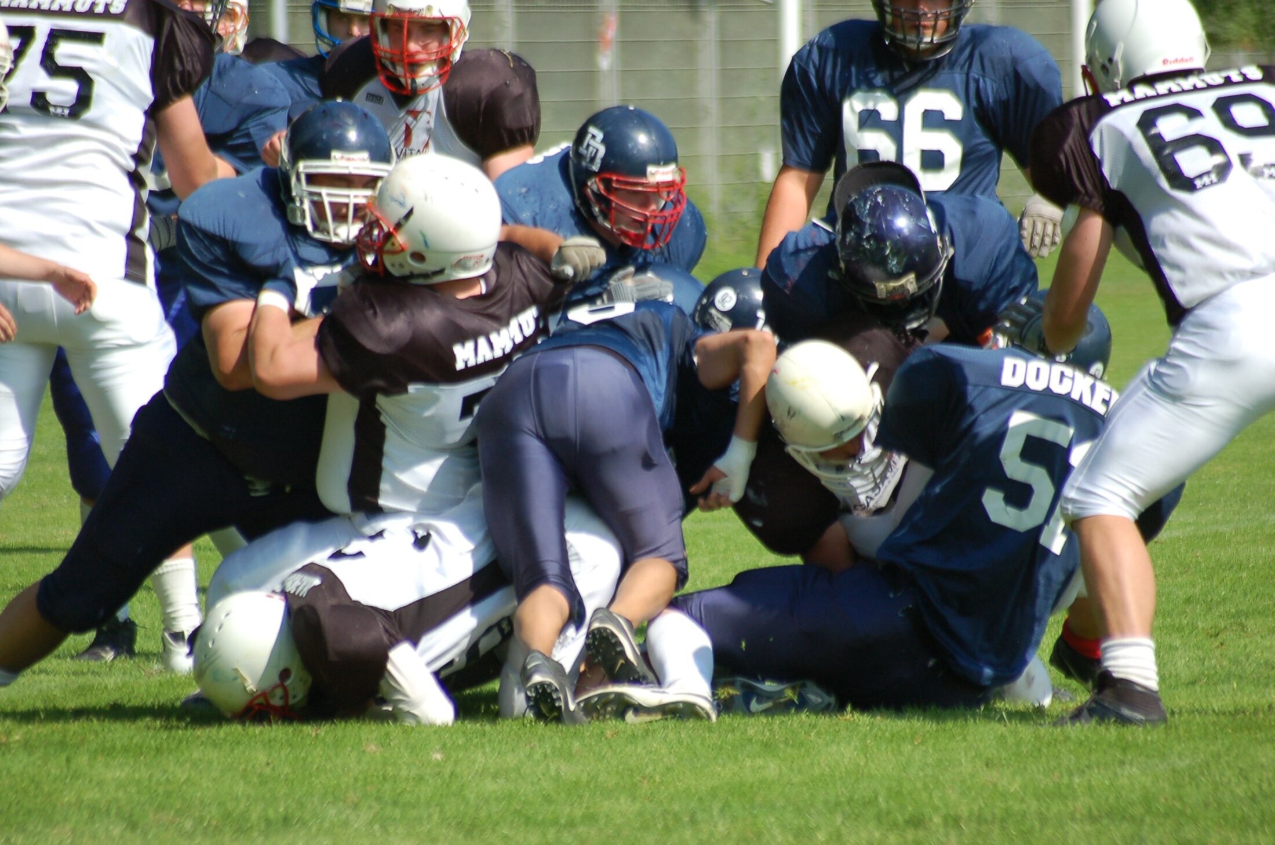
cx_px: 638
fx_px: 15907
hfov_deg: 4.6
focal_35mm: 450
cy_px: 422
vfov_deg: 3.0
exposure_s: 1/1000
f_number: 5.6
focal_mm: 300
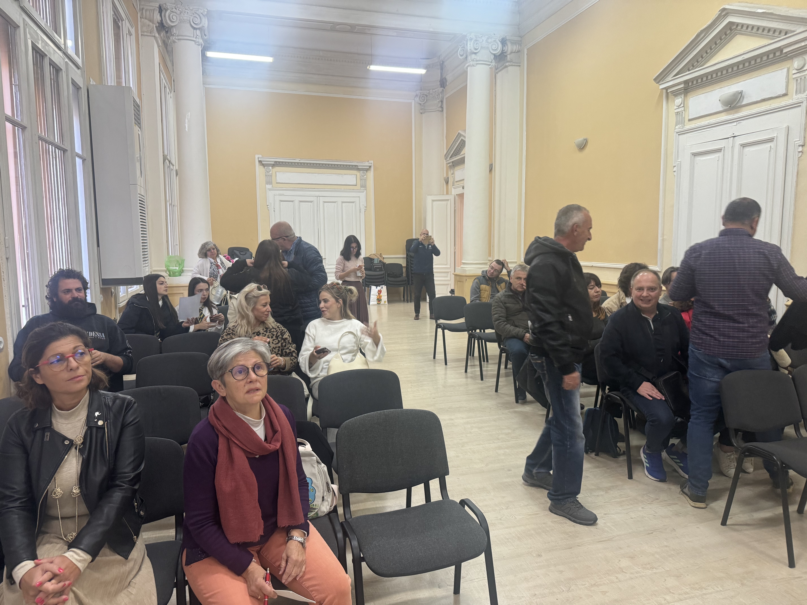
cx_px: 404
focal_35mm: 24
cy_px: 302
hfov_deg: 71.6
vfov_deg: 56.8
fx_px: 560
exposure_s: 1/50
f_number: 1.78
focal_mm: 6.76
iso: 250
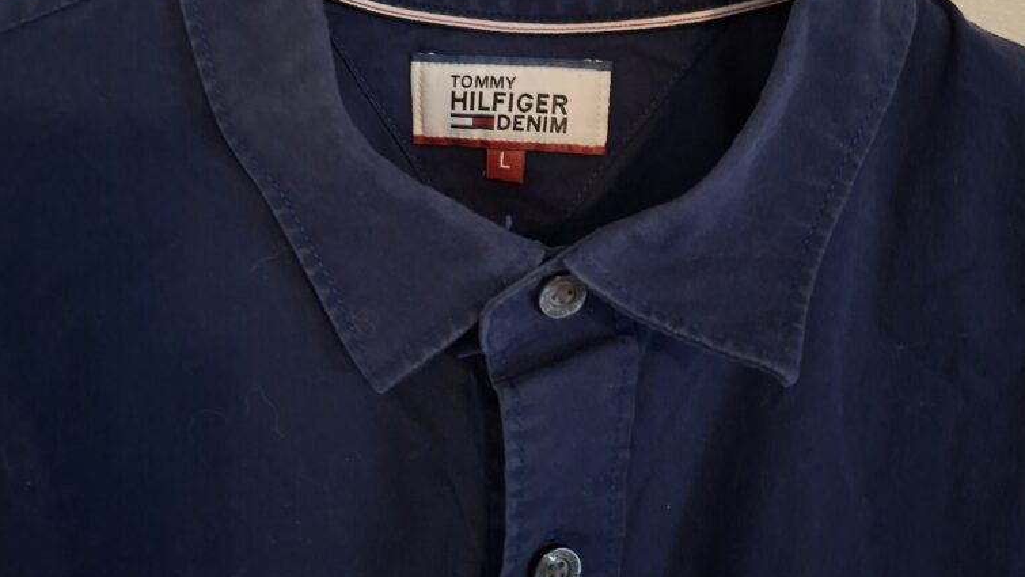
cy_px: 114
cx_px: 519
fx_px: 924
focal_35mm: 34
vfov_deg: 33.6
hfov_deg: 58.0
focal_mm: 5.54
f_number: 1.8
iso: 800
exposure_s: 1/25
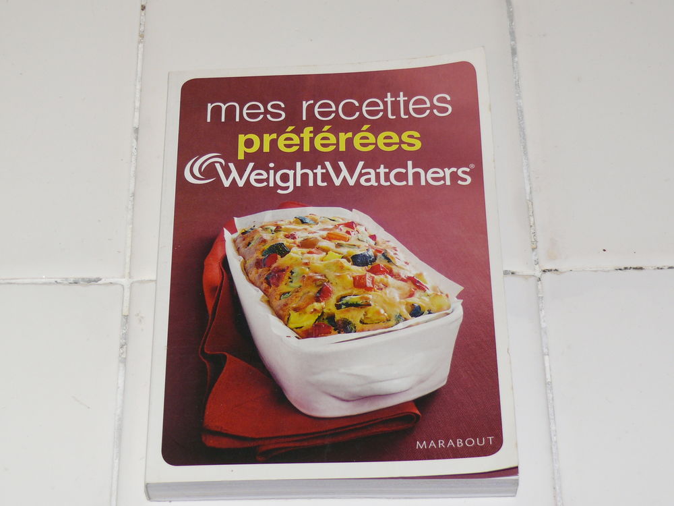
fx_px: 1752
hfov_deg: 21.8
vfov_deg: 16.4
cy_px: 253
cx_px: 337
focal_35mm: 90
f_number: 3.2
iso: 100
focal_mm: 13.9
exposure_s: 1/30
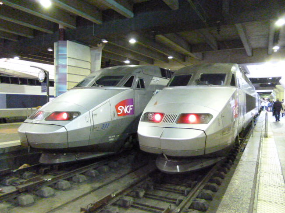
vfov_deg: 48.2
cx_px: 142
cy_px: 106
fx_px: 239
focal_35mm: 29
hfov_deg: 61.7
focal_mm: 5.1
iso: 1600
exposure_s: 1/60
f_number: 2.4
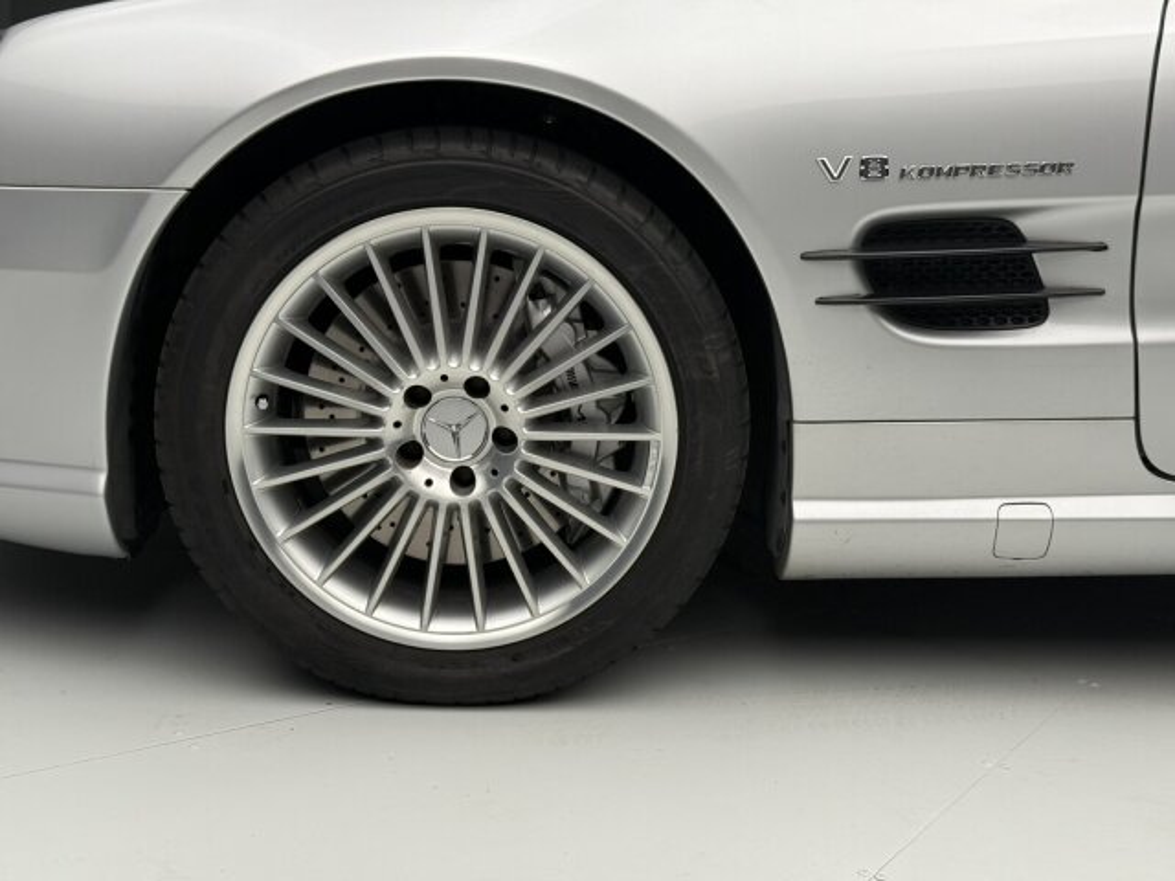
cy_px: 440
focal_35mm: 48
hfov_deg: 39.7
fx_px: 1629
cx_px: 588
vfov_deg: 30.3
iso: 125
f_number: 1.78
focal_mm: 6.76
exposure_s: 1/99
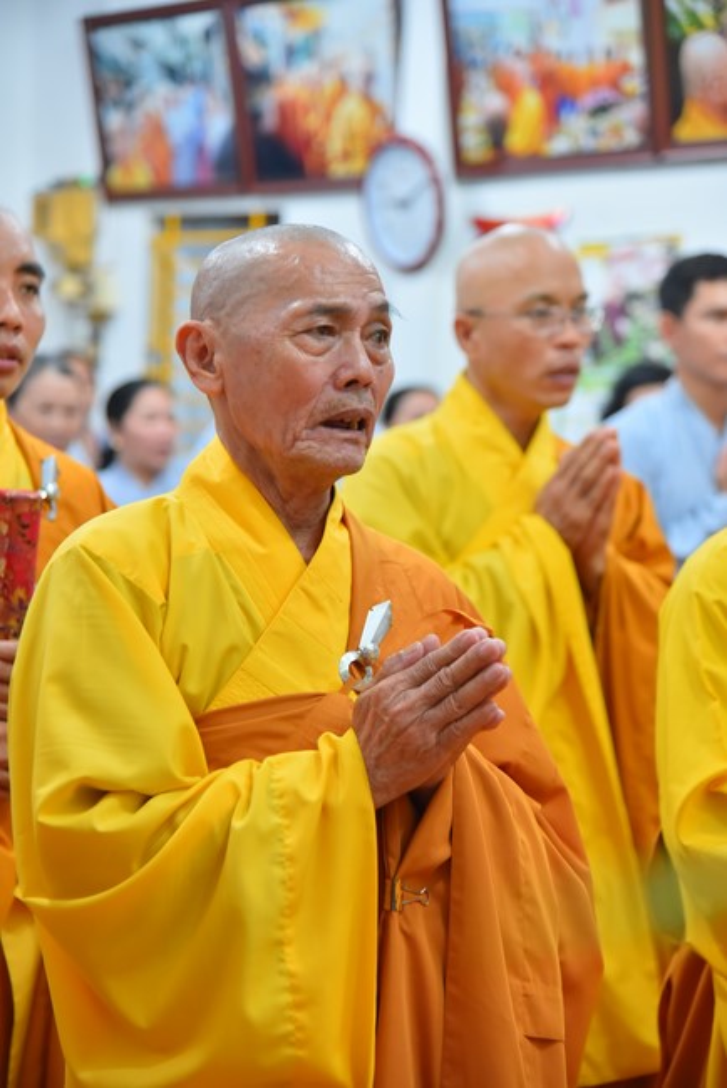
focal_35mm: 92
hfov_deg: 14.9
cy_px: 544
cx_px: 364
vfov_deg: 22.1
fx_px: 2784
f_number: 4.5
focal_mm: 92
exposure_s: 1/160
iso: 1600
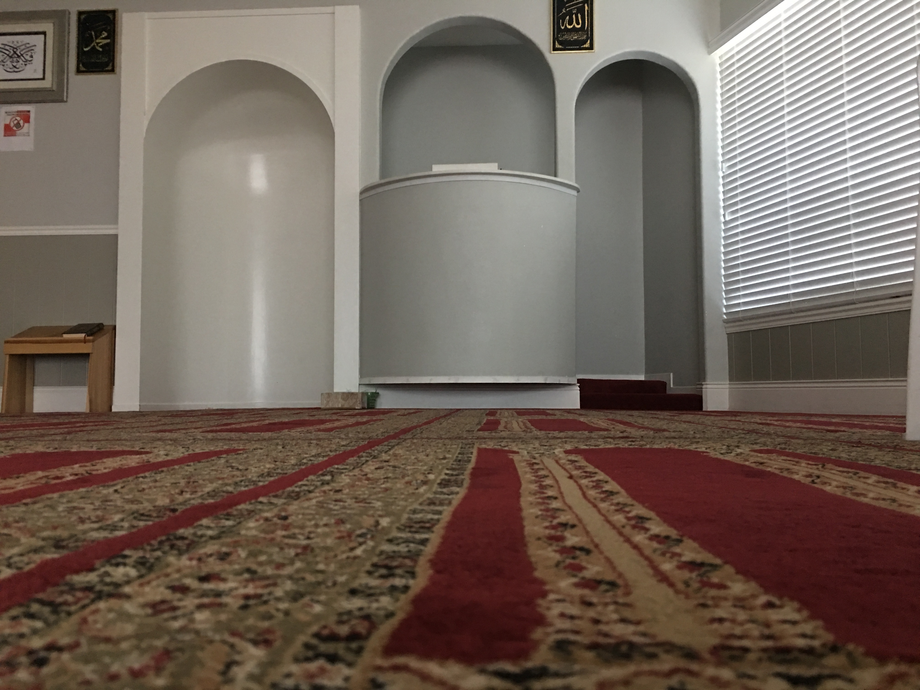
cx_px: 460
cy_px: 345
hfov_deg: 61.7
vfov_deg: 48.2
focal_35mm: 29
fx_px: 771
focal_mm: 4.15
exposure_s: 1/4
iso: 64
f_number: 2.2
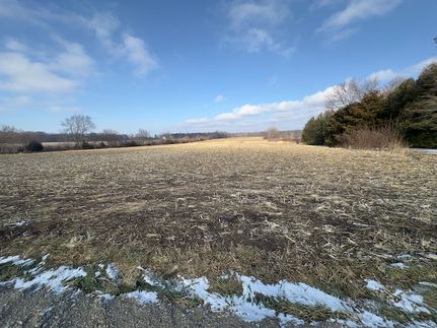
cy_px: 164
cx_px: 218
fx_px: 177
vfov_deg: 85.6
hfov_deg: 102.1
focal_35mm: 14
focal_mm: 2.22
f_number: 2.2
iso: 40
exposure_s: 1/1715
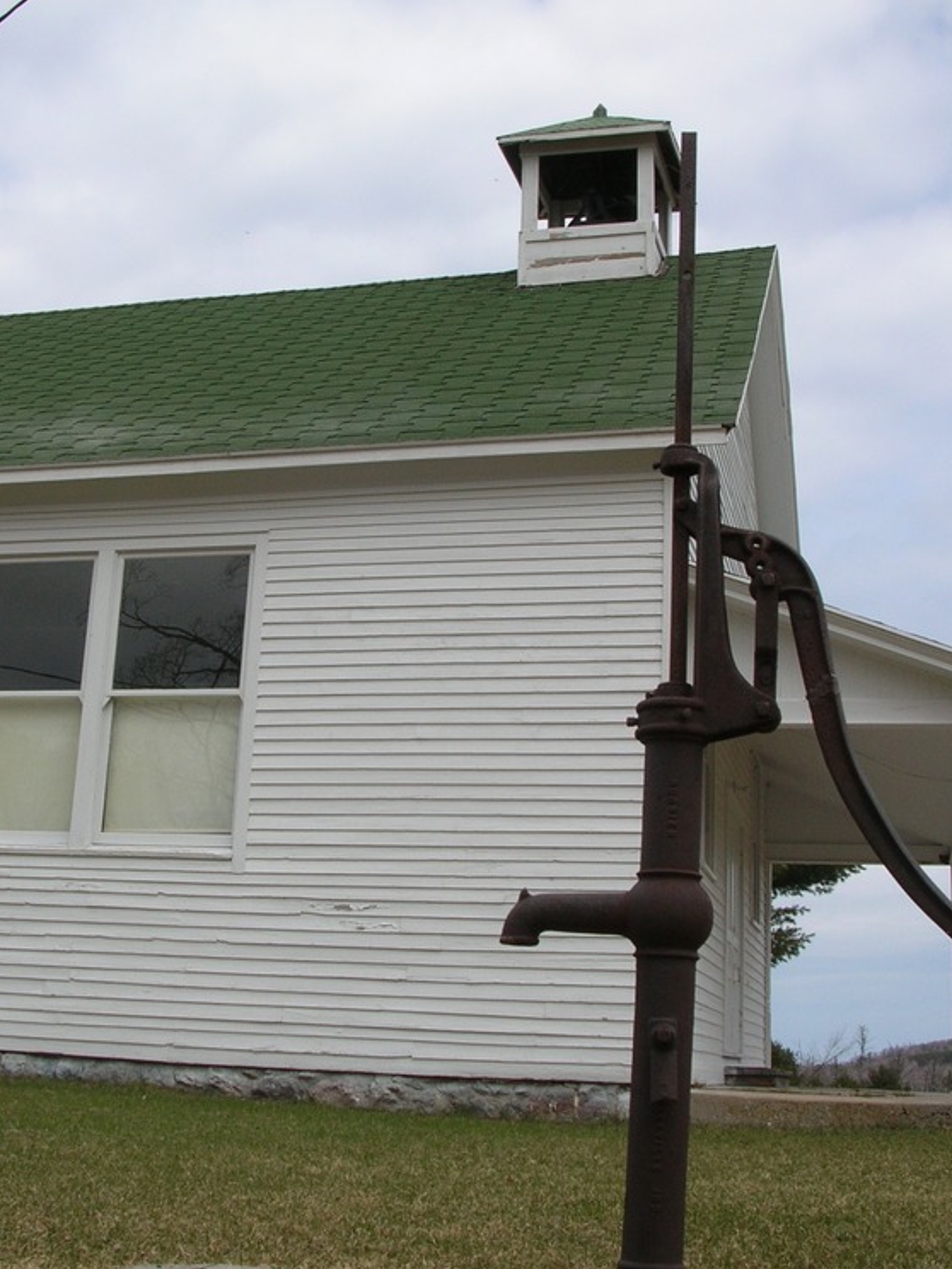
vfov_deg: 40.4
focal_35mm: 47
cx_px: 427
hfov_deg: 30.9
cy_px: 634
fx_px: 1723
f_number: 5.6
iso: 50
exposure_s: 1/370
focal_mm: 5.8
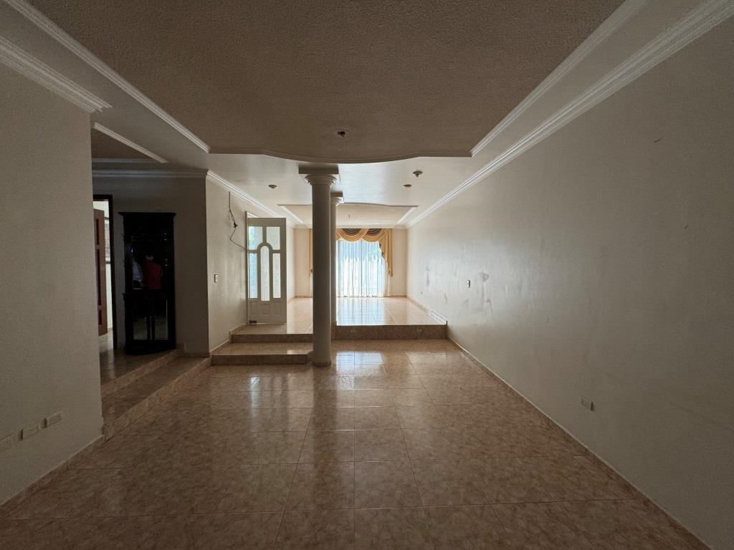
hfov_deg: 102.1
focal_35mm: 14
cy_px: 275
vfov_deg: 85.7
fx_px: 297
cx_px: 367
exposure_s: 1/99
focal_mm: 2.22
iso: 125
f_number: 2.2
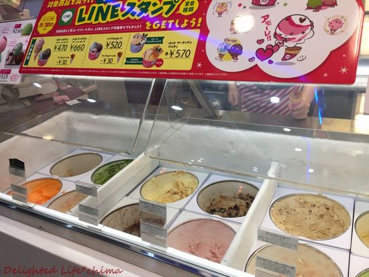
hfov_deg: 61.6
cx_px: 184
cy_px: 138
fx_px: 309
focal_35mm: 29
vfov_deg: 48.3
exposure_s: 1/40
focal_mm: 4.15
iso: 32
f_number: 2.2
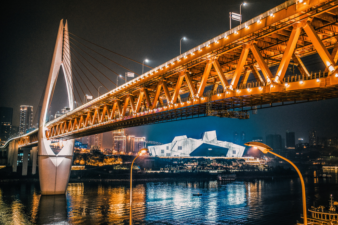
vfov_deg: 35.9
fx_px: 347
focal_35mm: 37
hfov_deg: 51.9
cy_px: 111
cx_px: 175
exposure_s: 1.6
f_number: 9
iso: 100
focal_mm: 35
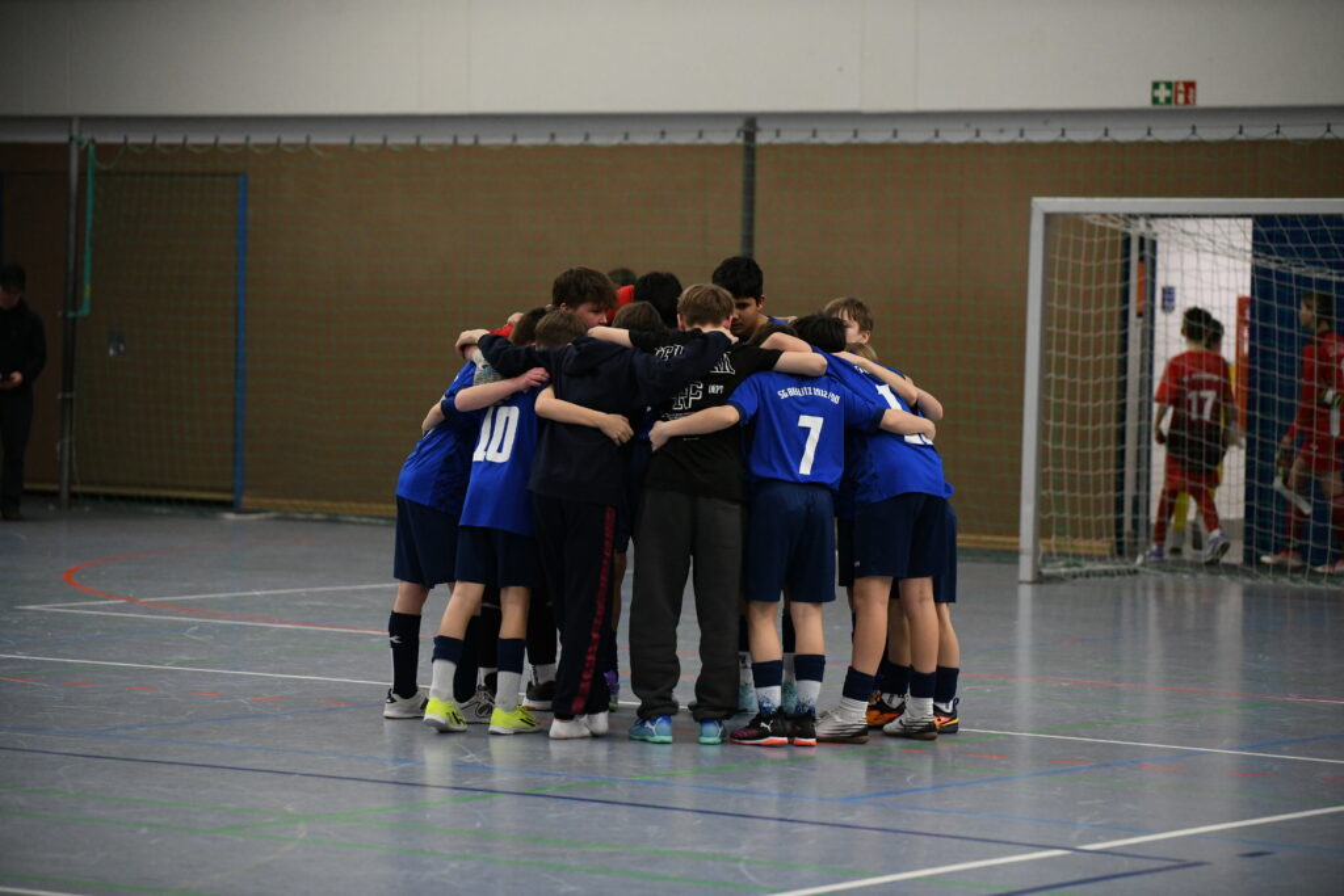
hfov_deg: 16.4
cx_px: 672
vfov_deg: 11.0
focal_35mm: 125
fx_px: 4667
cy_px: 448
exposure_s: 1/800
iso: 5000
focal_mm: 125
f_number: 2.8
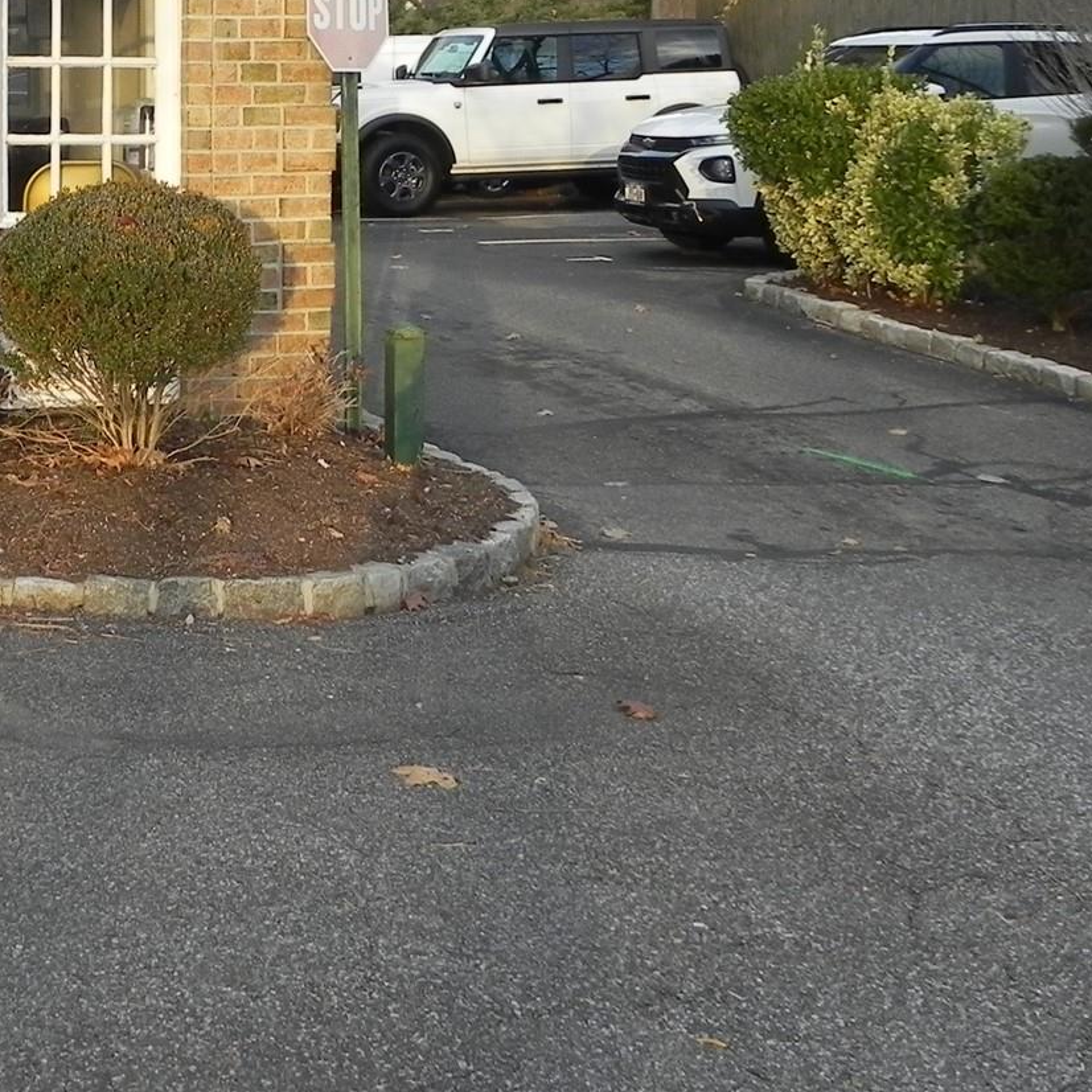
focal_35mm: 57
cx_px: 19
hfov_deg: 28.3
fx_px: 2034
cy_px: 182
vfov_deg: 29.2
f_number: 3.5
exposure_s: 1/108
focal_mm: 4.6
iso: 160
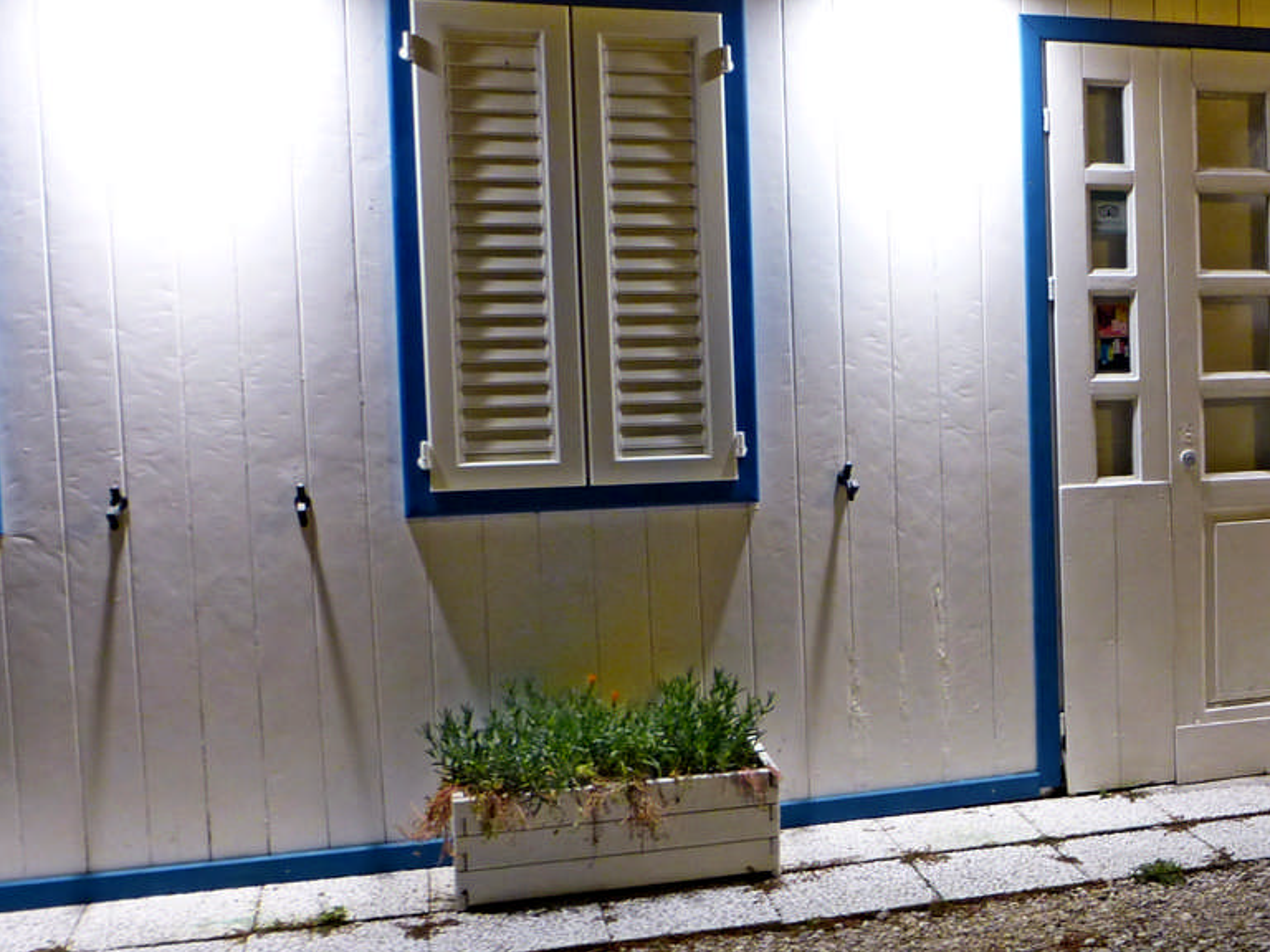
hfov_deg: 34.3
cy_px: 501
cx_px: 1310
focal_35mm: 50
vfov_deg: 29.1
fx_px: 1834
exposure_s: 1/6
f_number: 3.3
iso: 200
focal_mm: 4.3
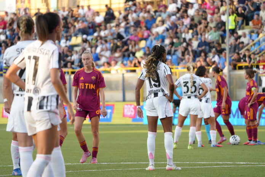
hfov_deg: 8.0
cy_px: 88
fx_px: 1906
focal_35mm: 259
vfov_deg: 5.3
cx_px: 132
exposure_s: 1/2500
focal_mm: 259
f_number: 5.6
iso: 5000
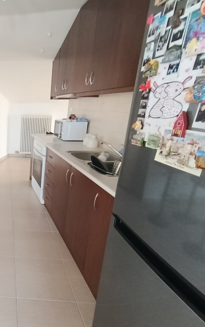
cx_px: -8
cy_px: 163
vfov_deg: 79.6
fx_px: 197
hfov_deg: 45.0
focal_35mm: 22
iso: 785
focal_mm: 1.65
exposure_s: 1/33.3
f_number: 2.2
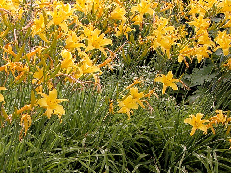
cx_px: 55
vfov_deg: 26.2
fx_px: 367
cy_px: 132
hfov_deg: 34.1
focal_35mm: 55
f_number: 5
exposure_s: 1/184
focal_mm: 8.9
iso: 100
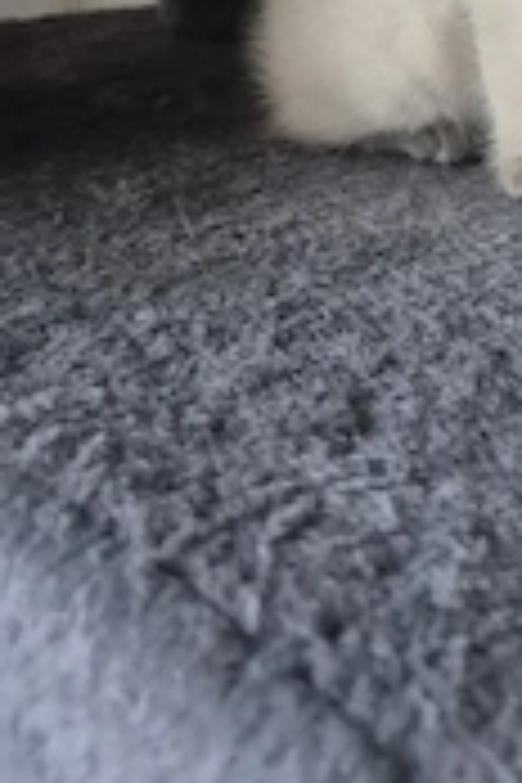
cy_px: 27
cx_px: 598
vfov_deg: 33.6
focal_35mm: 55
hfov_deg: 22.9
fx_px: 1196
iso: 1600
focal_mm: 5.4
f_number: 1.8
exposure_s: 1/100
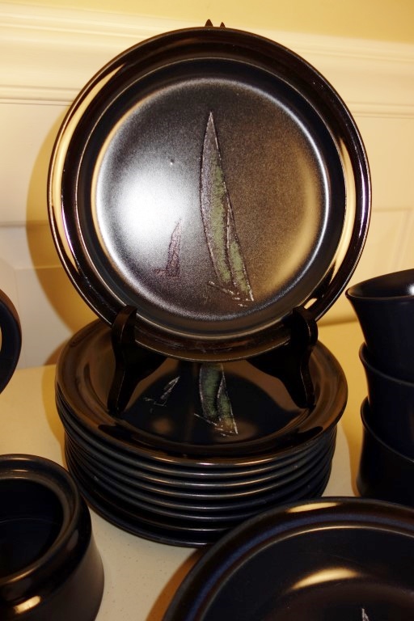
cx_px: 207
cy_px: 310
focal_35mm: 28
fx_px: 483
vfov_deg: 65.5
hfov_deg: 46.4
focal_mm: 10.4
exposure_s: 1/250
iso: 125
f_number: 1.8
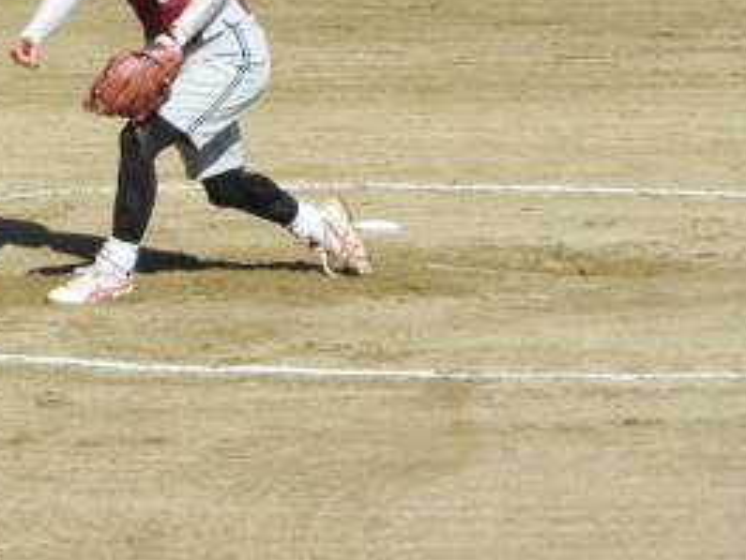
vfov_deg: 4.9
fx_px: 6598
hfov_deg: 6.5
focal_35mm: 306
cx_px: -8
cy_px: 25
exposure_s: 1/640
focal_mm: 24.2
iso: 100
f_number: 5
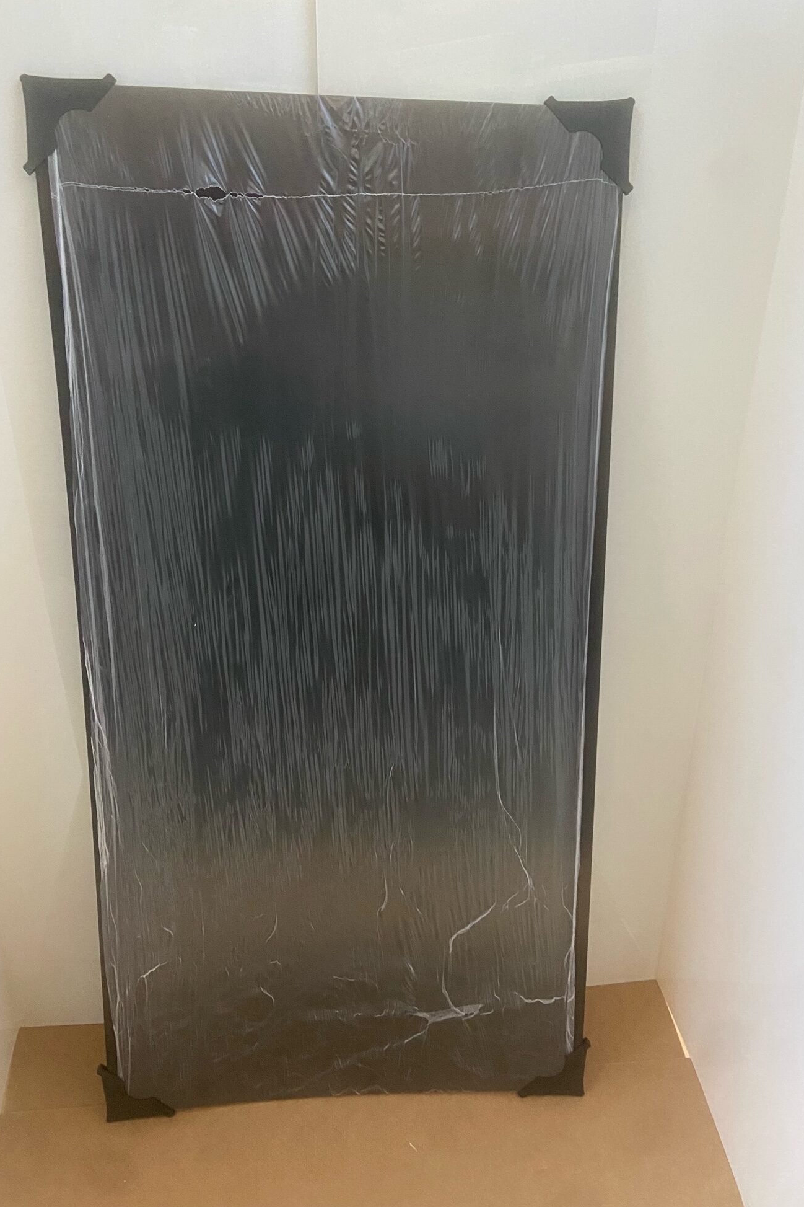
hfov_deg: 46.3
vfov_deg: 65.5
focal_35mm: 28
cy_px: 584
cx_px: 364
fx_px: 938
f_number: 1.8
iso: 500
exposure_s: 1/50
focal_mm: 4.25
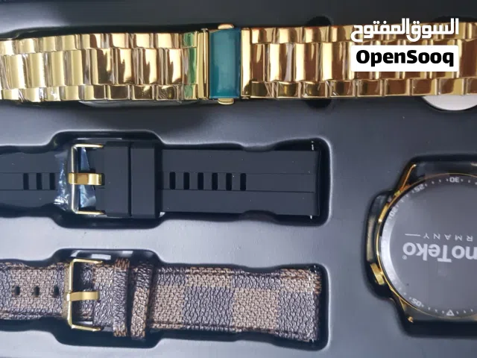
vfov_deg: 53.1
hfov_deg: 67.3
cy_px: 179
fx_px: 358
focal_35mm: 26
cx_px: 238
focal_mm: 4.3
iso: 200
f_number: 1.7
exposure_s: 1/12
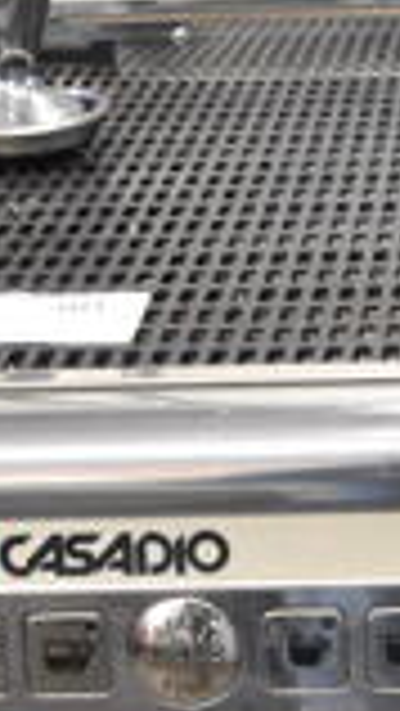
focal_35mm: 109
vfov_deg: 18.8
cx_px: 485
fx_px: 2053
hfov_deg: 10.9
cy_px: 788
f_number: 3.5
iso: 2200
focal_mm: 18
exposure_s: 1/125
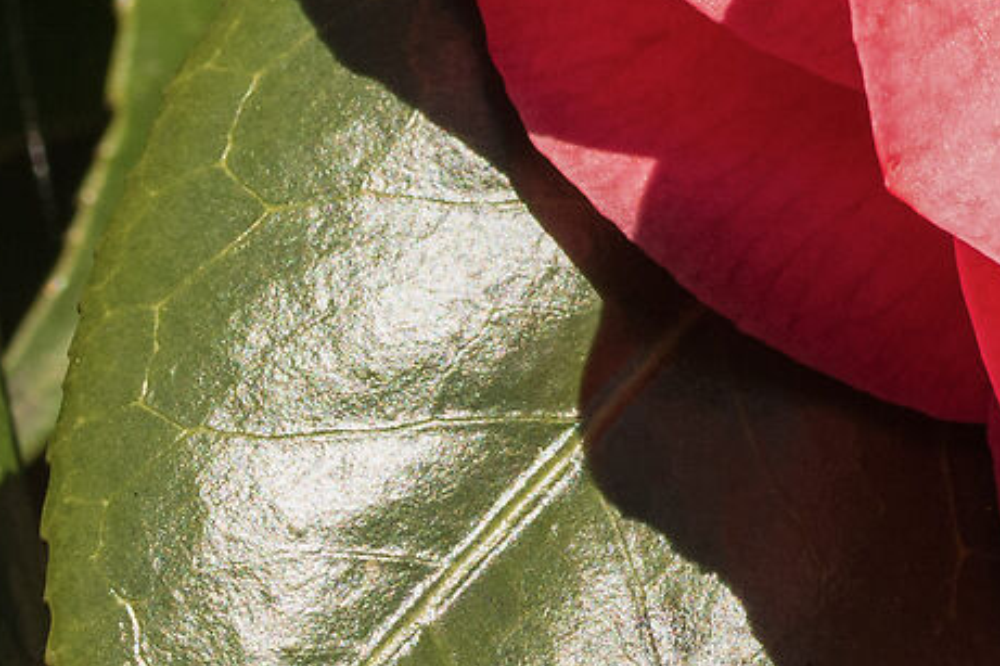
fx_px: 22785
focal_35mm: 821
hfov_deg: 2.5
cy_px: -427
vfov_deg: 1.7
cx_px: 1928
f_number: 9
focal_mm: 105
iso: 320
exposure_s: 1/500
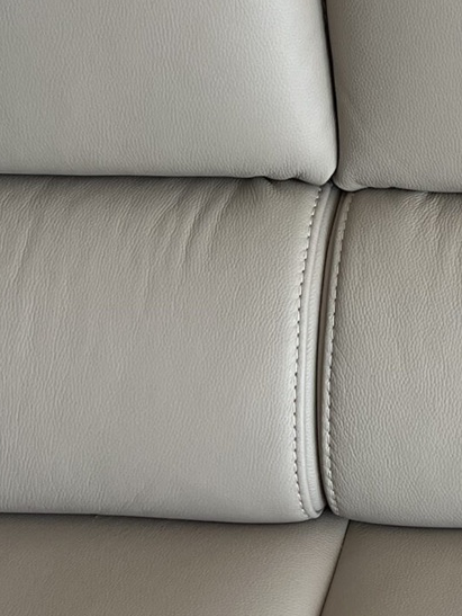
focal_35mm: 95
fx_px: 1689
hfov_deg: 14.2
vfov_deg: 20.6
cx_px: 763
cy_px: 291
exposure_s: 1/121
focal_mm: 5.7
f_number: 1.5
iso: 100
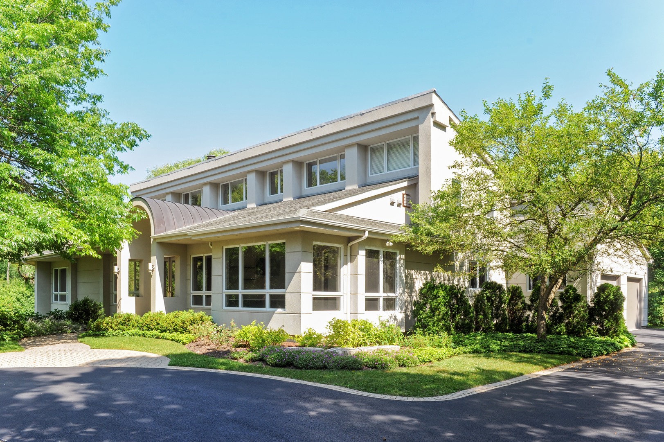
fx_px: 516
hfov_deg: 65.5
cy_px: 221
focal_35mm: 28
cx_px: 332
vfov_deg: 46.3
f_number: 8
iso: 200
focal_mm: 28
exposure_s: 1/160
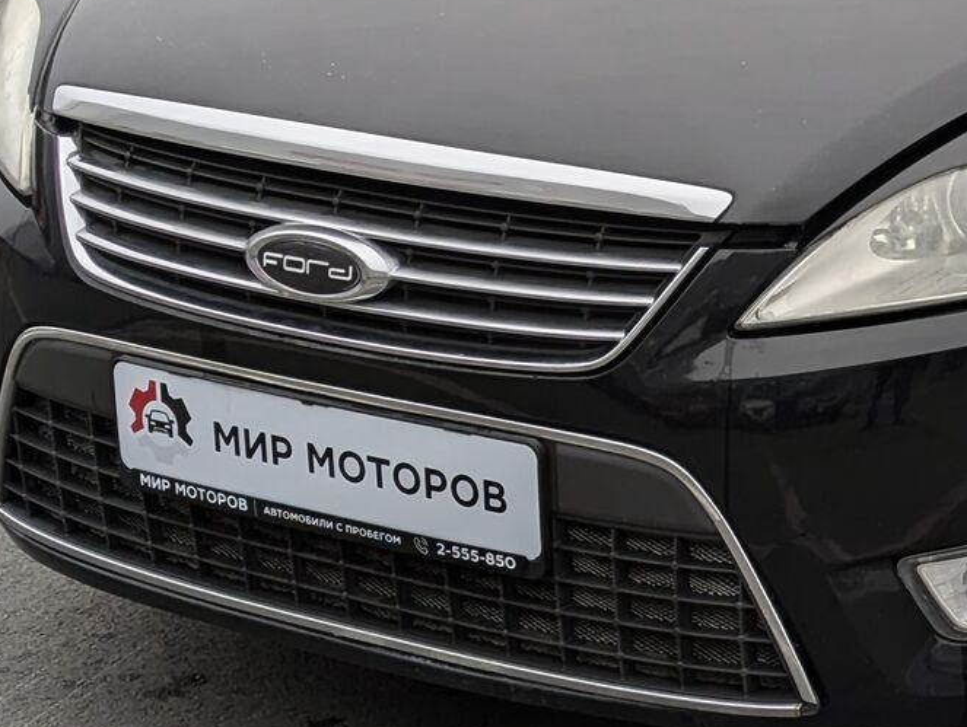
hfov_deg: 13.7
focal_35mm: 139
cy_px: 29
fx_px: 3888
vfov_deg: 10.6
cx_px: 1205
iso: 42
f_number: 1.85
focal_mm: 6.81
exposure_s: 1/330
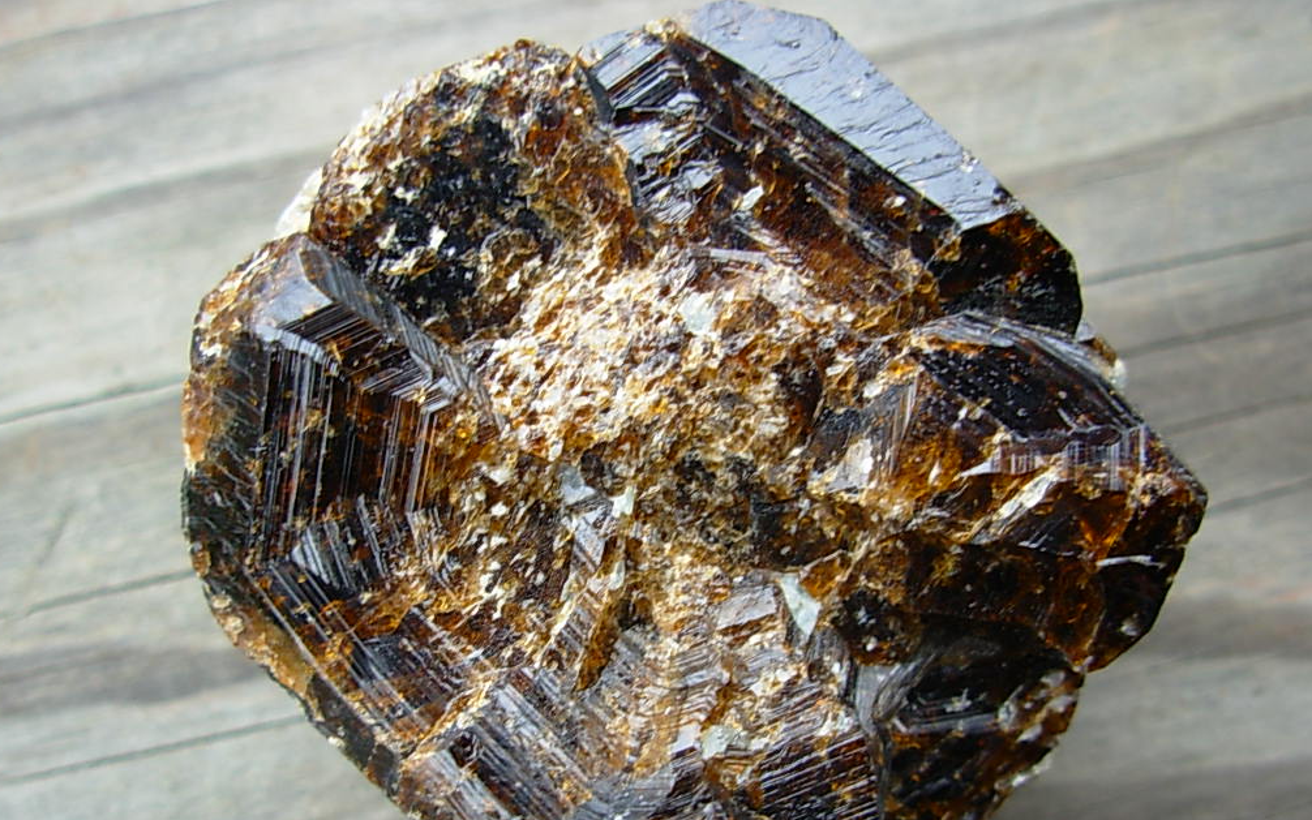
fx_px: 1466
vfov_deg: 31.2
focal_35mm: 41
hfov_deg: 48.2
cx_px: 649
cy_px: 499
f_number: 2.9
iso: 50
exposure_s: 1/35.9
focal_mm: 6.3
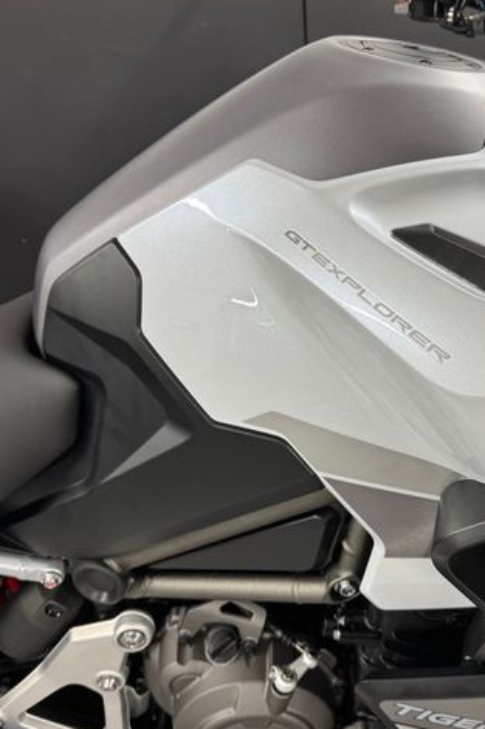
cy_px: 360
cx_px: 347
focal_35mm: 34
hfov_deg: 38.1
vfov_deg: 55.8
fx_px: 688
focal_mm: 6.76
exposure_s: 1/50
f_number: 1.78
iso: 125
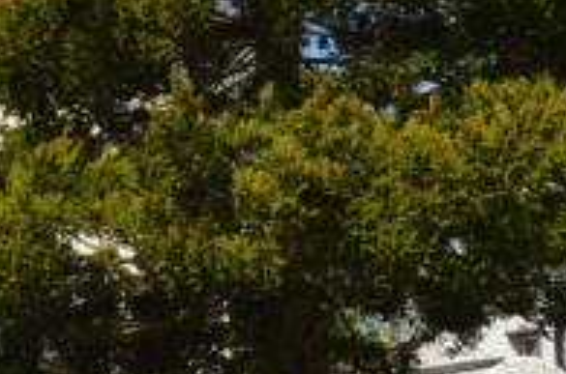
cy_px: 203
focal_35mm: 111
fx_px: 1741
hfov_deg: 17.9
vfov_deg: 12.3
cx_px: -46
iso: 100
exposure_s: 1/250
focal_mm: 22
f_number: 11
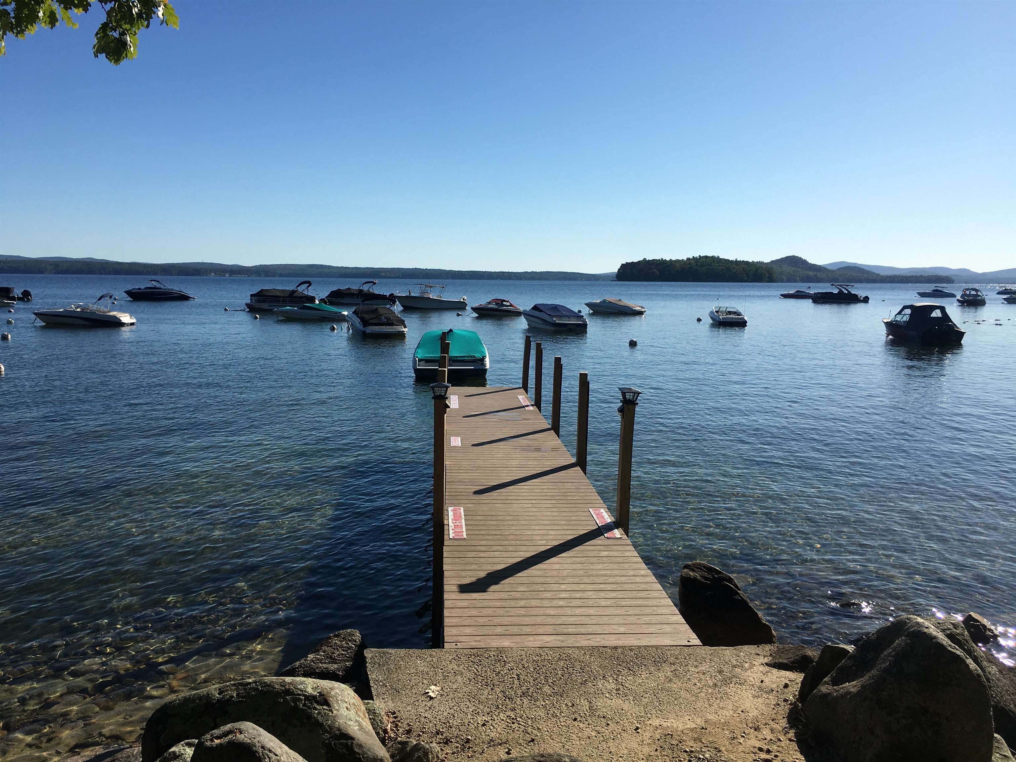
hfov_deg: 61.7
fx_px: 851
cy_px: 381
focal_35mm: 29
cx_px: 508
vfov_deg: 48.2
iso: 25
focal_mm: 4.15
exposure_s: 1/2198
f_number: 2.2
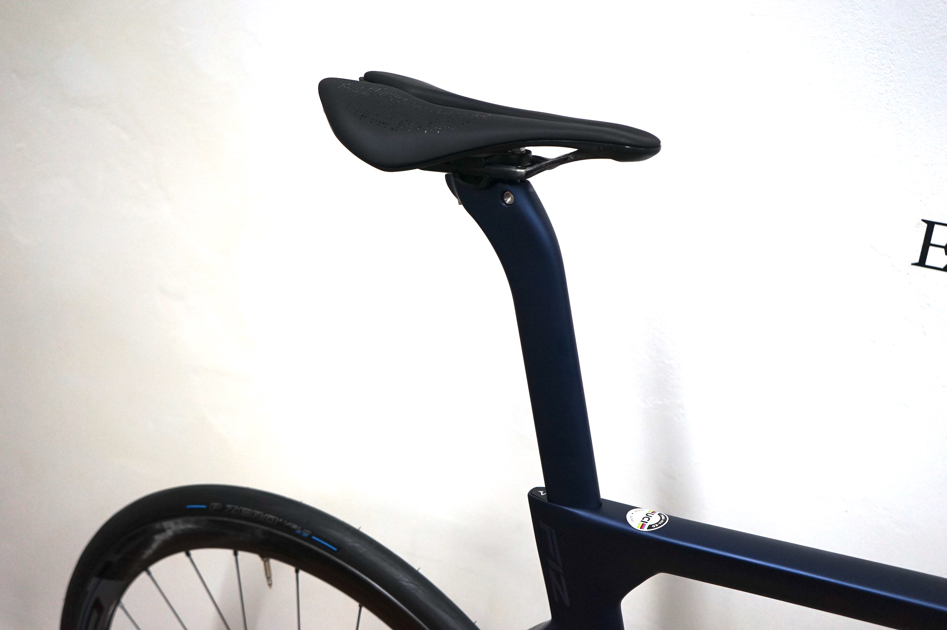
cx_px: 474
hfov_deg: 51.9
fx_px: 972
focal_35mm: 37
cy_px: 315
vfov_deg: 35.9
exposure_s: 1/160
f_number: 4
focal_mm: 37
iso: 1250
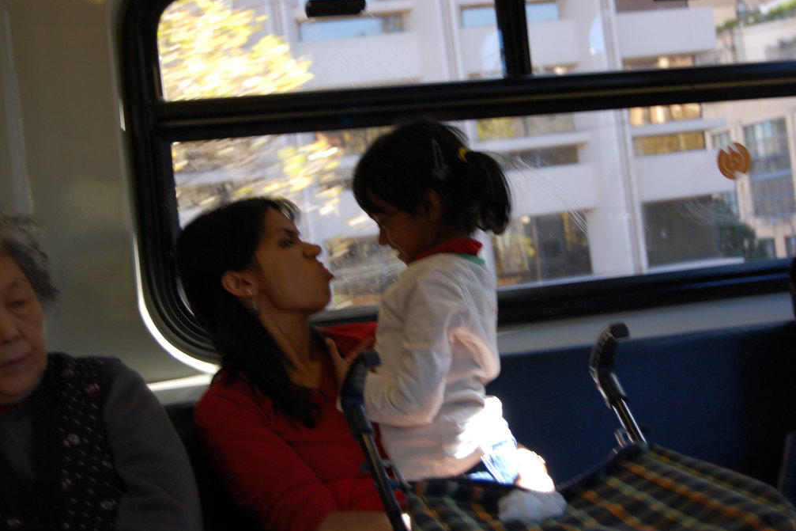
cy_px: 267
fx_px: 1415
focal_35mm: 64
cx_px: 404
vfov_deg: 21.2
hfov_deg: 31.4
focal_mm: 42
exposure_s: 1/100
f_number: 5.3
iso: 400
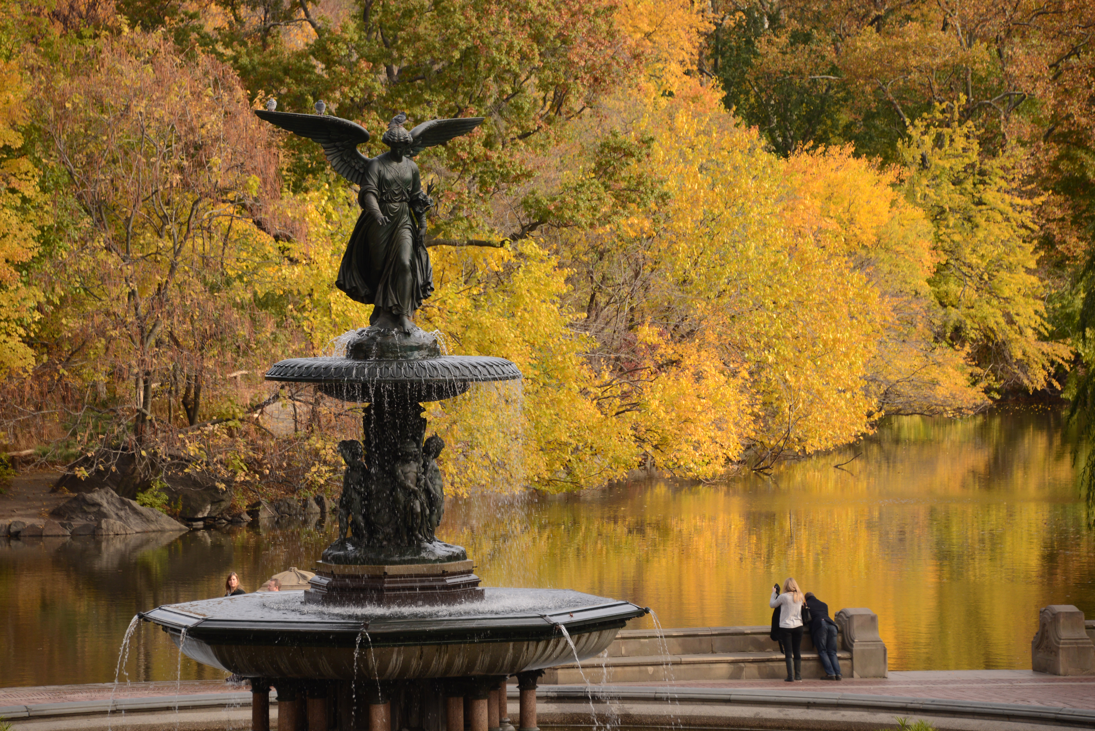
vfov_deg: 7.6
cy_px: 366
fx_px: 5477
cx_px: 548
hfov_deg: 11.4
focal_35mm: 180
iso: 400
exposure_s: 1/160
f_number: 5.6
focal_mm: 180
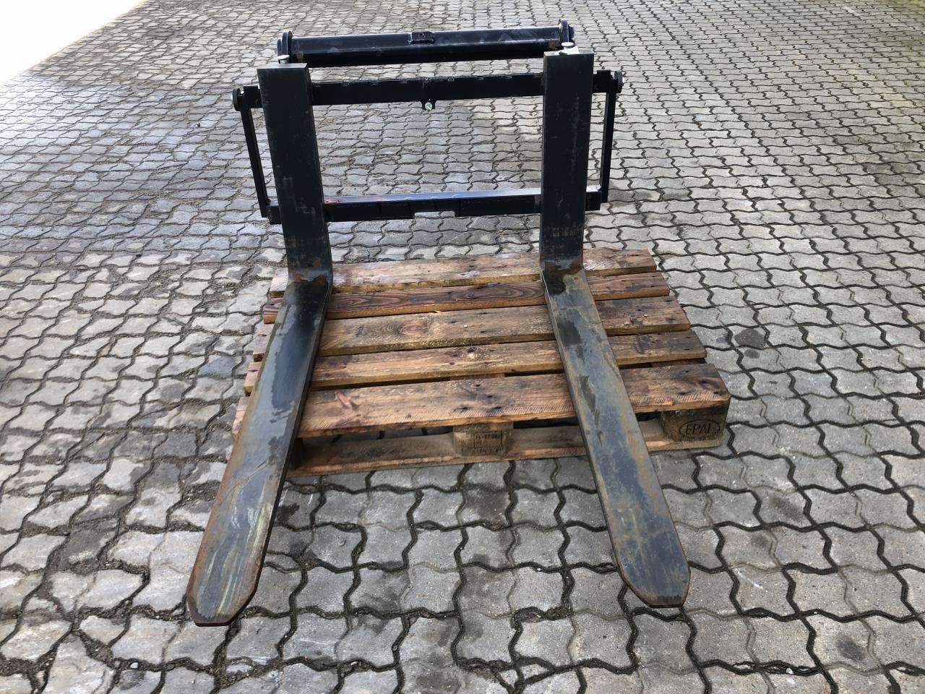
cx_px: 462
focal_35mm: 28
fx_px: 748
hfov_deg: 63.4
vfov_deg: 49.7
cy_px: 347
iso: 20
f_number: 1.8
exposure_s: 1/149
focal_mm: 3.99
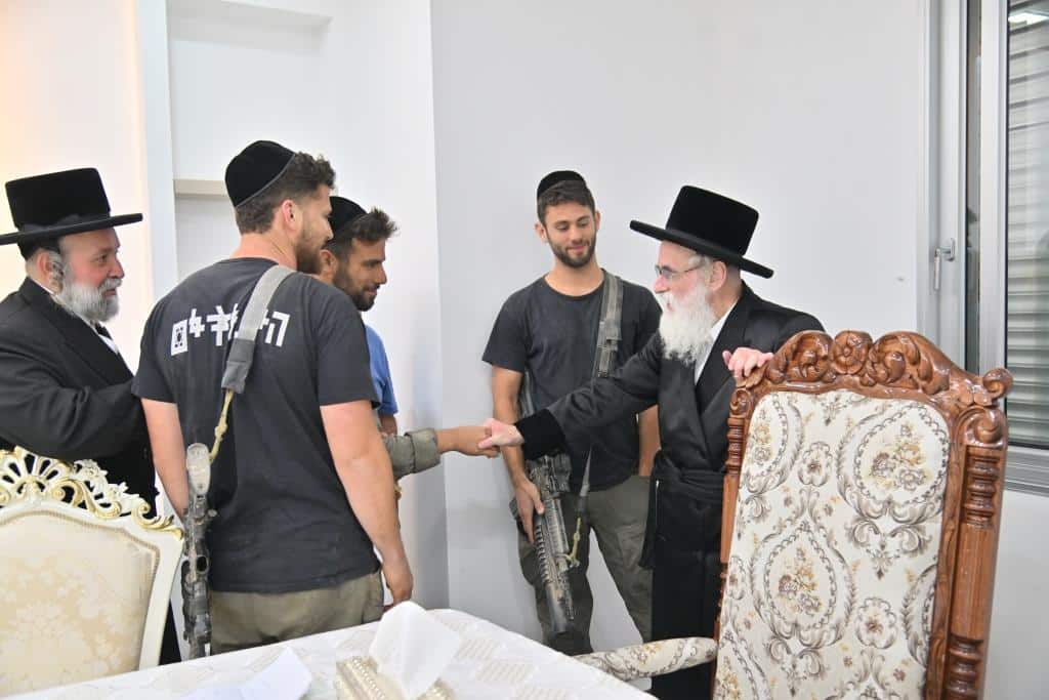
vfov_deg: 42.3
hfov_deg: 60.3
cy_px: 350
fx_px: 903
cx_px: 524
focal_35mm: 31
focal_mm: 31
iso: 1000
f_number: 4
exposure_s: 1/160
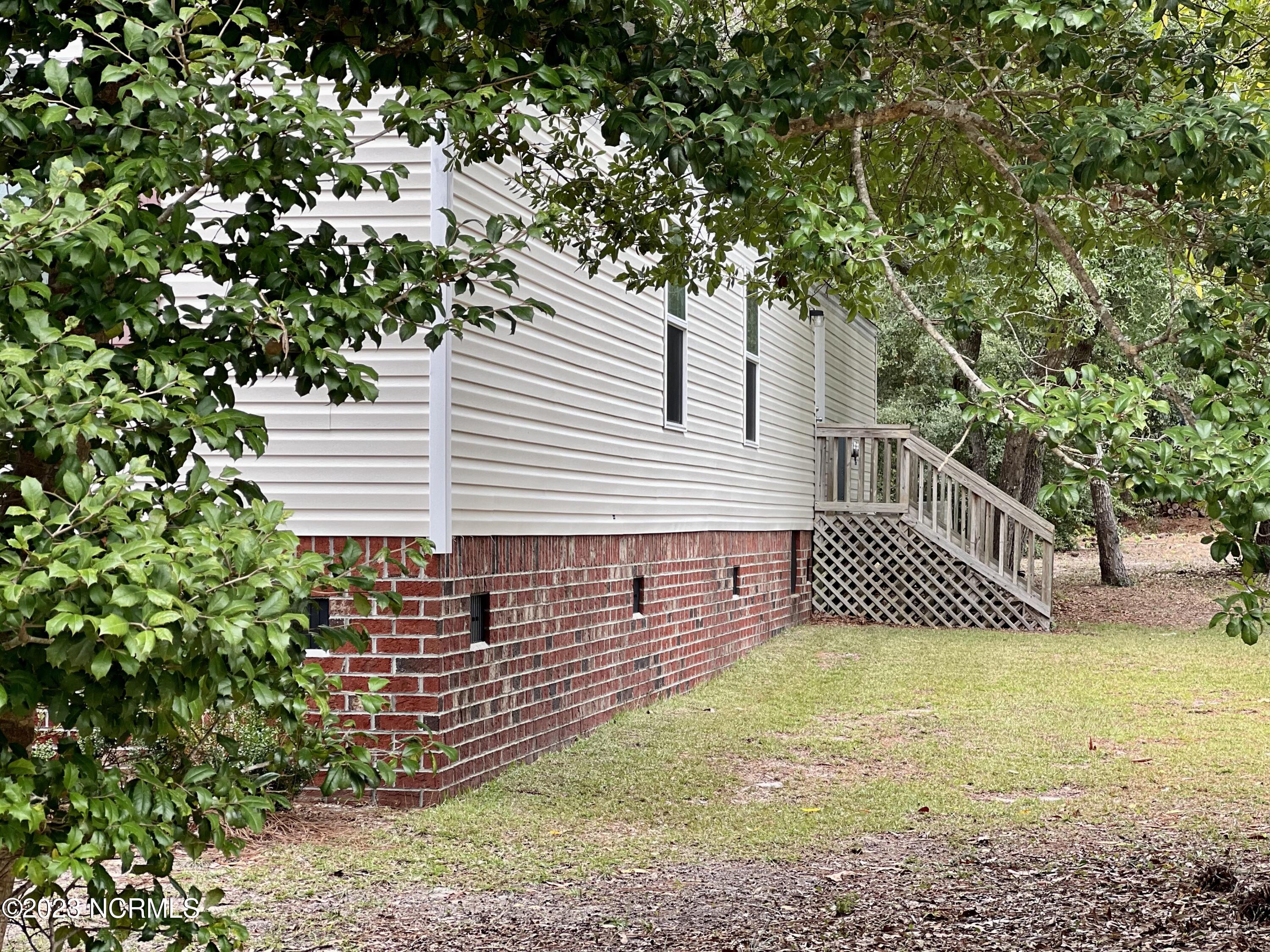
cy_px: 476
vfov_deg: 19.1
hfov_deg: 25.3
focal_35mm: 77
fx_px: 2825
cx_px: 635
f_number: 2.8
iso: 64
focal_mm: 9
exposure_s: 1/121
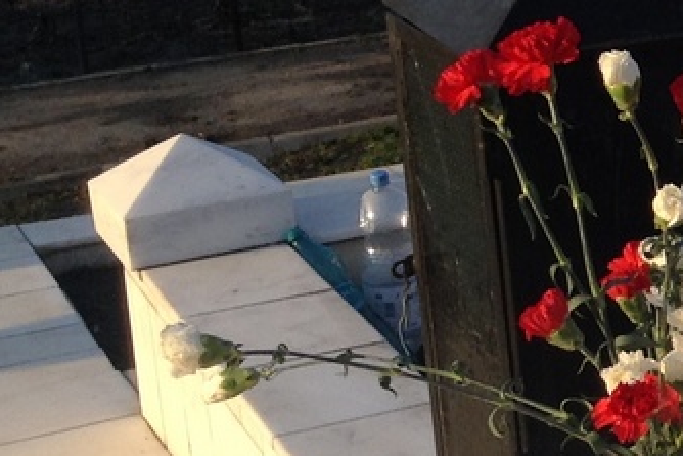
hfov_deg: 14.9
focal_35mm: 123
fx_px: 2334
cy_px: 115
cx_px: 1157
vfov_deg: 11.1
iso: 25
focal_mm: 3.3
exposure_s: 1/585
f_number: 2.4
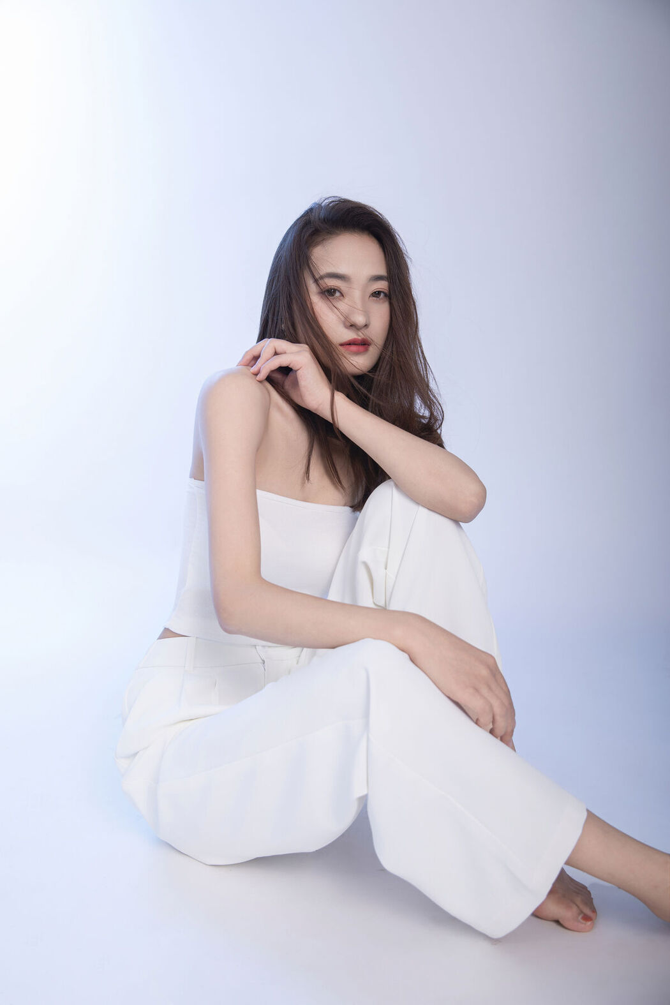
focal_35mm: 34
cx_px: 335
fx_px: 949
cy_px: 502
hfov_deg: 38.9
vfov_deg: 55.8
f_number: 4
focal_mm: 35
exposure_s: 1/160
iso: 200
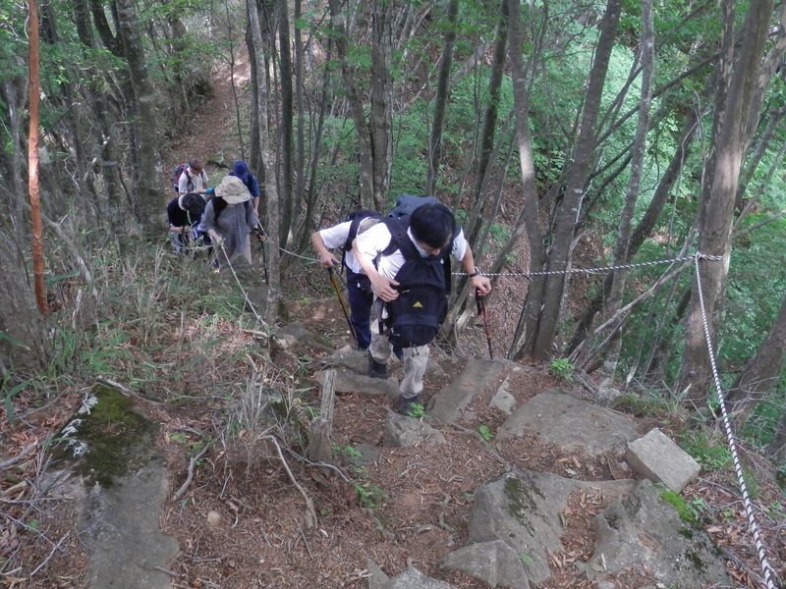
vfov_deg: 42.9
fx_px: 749
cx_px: 393
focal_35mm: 33
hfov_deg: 55.4
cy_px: 294
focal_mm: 6
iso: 200
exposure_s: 1/60
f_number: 3.4
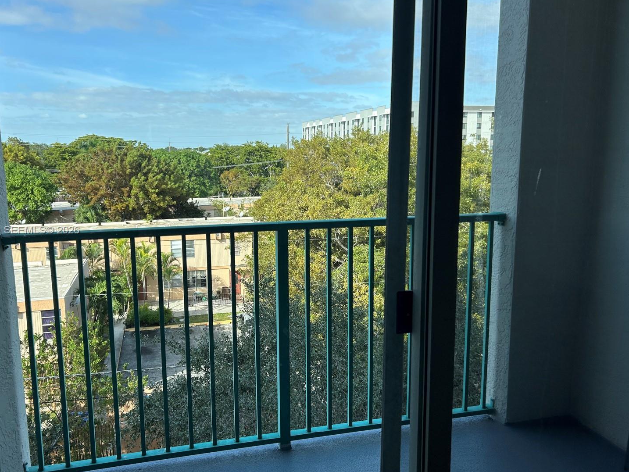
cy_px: 231
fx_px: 527
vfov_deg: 48.2
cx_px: 294
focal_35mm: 29
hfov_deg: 61.6
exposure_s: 1/1621
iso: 50
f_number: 1.5
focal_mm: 5.7
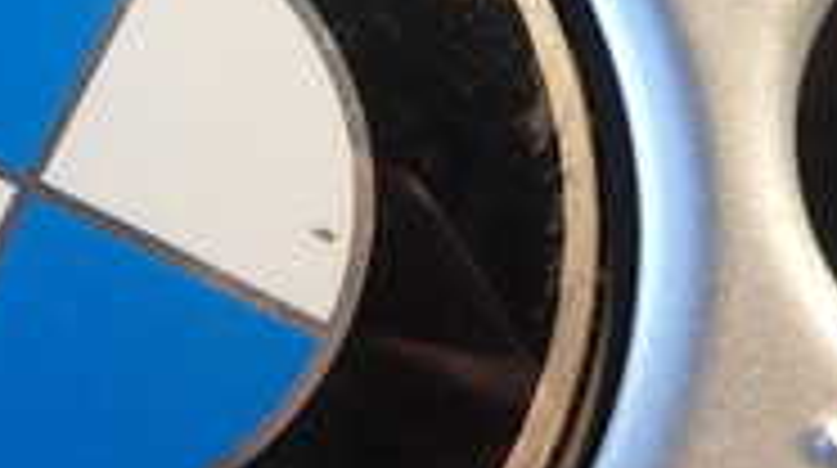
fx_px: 1950
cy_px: 90
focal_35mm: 88
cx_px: 22
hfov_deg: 23.3
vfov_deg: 13.6
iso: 100
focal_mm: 4.5
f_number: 2.8
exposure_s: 1/80
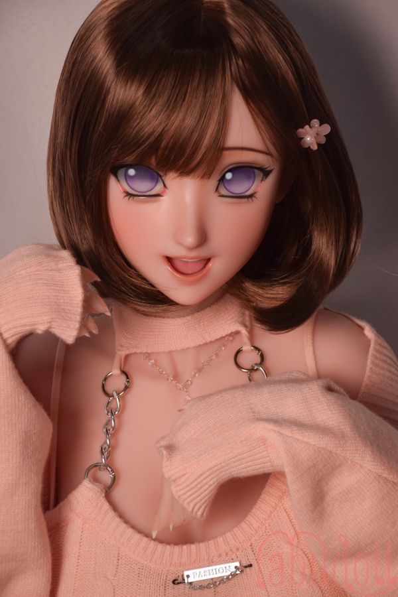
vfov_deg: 15.2
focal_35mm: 135
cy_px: 298
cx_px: 199
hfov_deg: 10.2
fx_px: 2239
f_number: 8
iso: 500
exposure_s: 1/90
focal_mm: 90
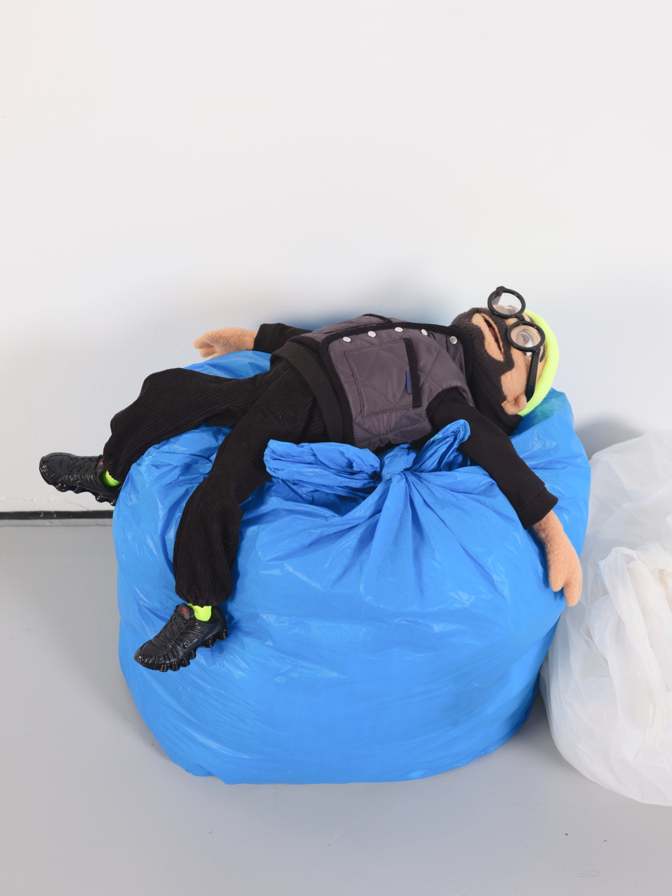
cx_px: 336
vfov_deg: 38.2
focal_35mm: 50
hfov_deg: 29.1
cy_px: 448
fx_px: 1294
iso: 160
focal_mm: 63
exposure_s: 1/125
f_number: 8
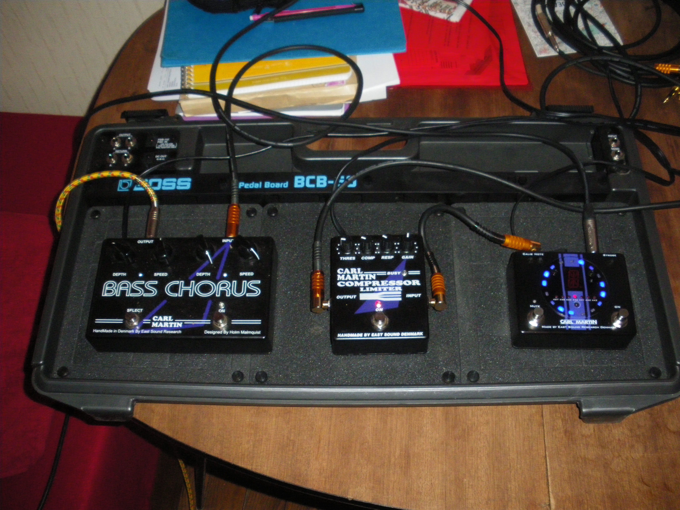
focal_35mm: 36
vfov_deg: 39.7
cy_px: 255
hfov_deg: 51.4
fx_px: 707
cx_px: 340
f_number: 3.5
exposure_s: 1/50
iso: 400
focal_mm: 6.3
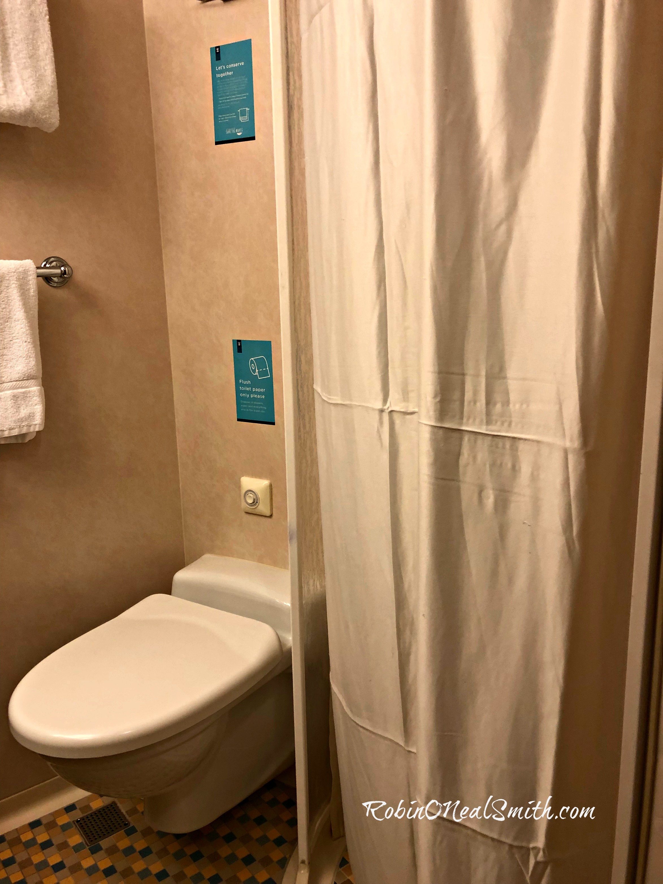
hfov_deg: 49.7
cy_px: 442
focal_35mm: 28
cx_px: 332
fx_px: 715
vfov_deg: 63.4
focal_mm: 3.99
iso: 40
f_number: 1.8
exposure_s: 1/30
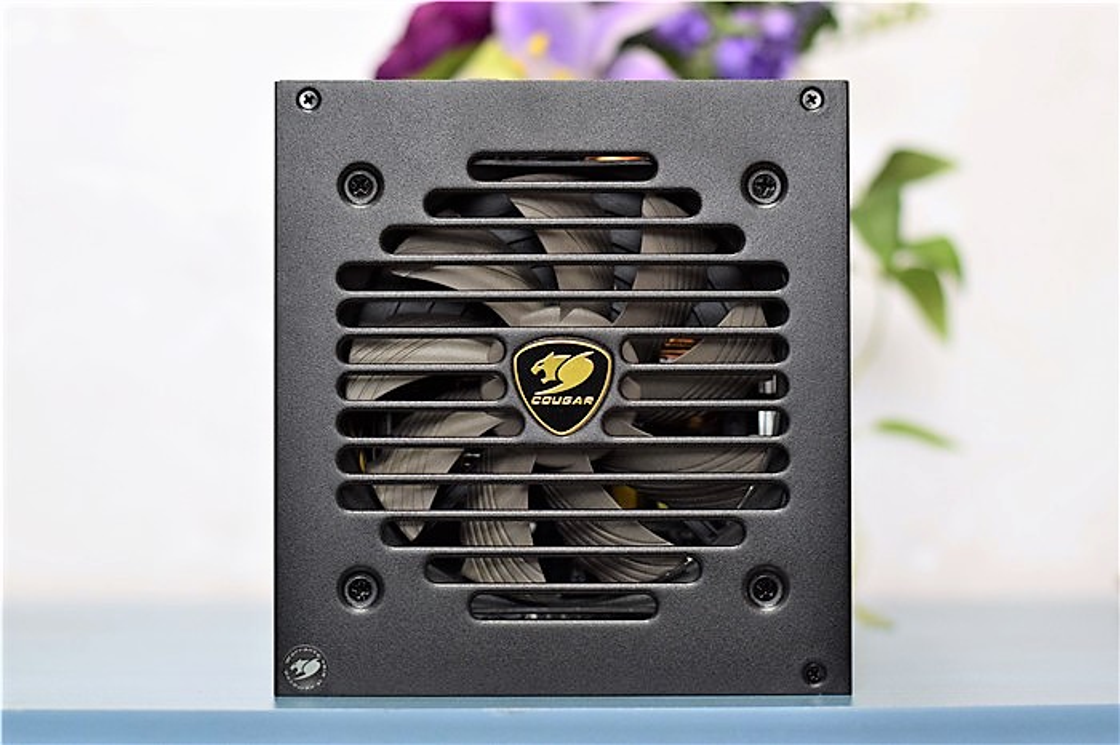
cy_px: 372
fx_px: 2332
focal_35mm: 75
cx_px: 560
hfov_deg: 27.0
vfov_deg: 18.2
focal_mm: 50
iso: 1600
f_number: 2.8
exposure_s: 1/50
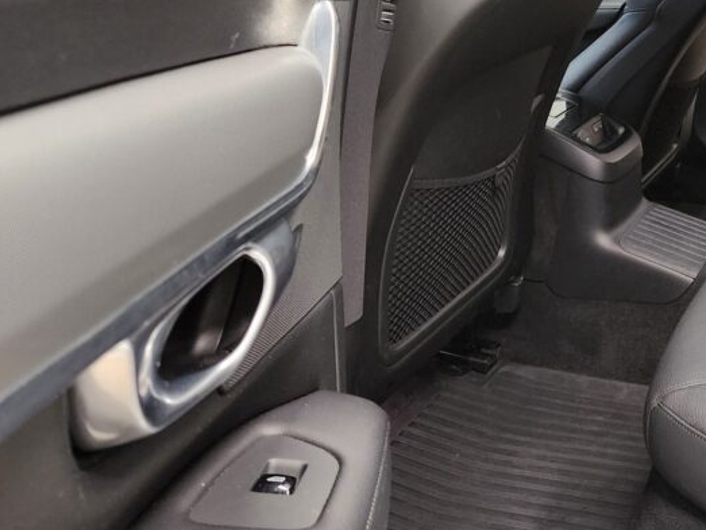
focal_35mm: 45
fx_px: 918
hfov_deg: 38.2
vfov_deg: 31.7
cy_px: 135
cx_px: 678
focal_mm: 5.4
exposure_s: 1/100
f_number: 1.8
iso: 640
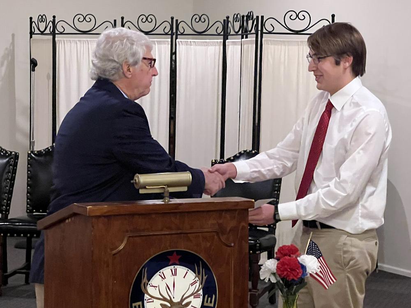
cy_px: 154
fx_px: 914
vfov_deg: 19.1
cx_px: 206
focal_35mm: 77
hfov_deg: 25.3
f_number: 2.8
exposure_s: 1/40
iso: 800
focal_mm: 9
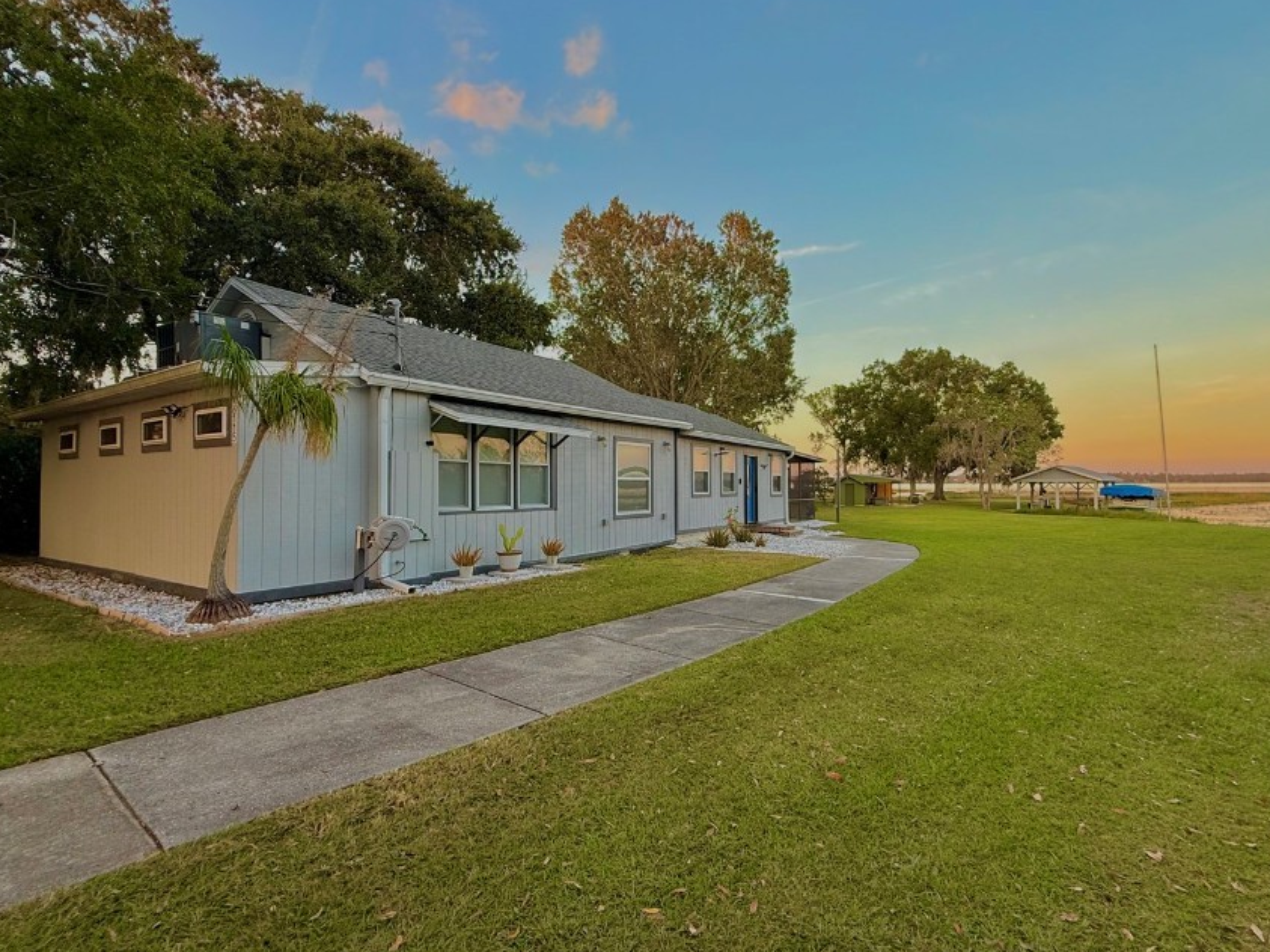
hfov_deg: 91.0
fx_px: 624
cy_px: 474
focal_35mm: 17
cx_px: 660
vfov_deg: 74.7
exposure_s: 1/99
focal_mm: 2.22
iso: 80
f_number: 2.2
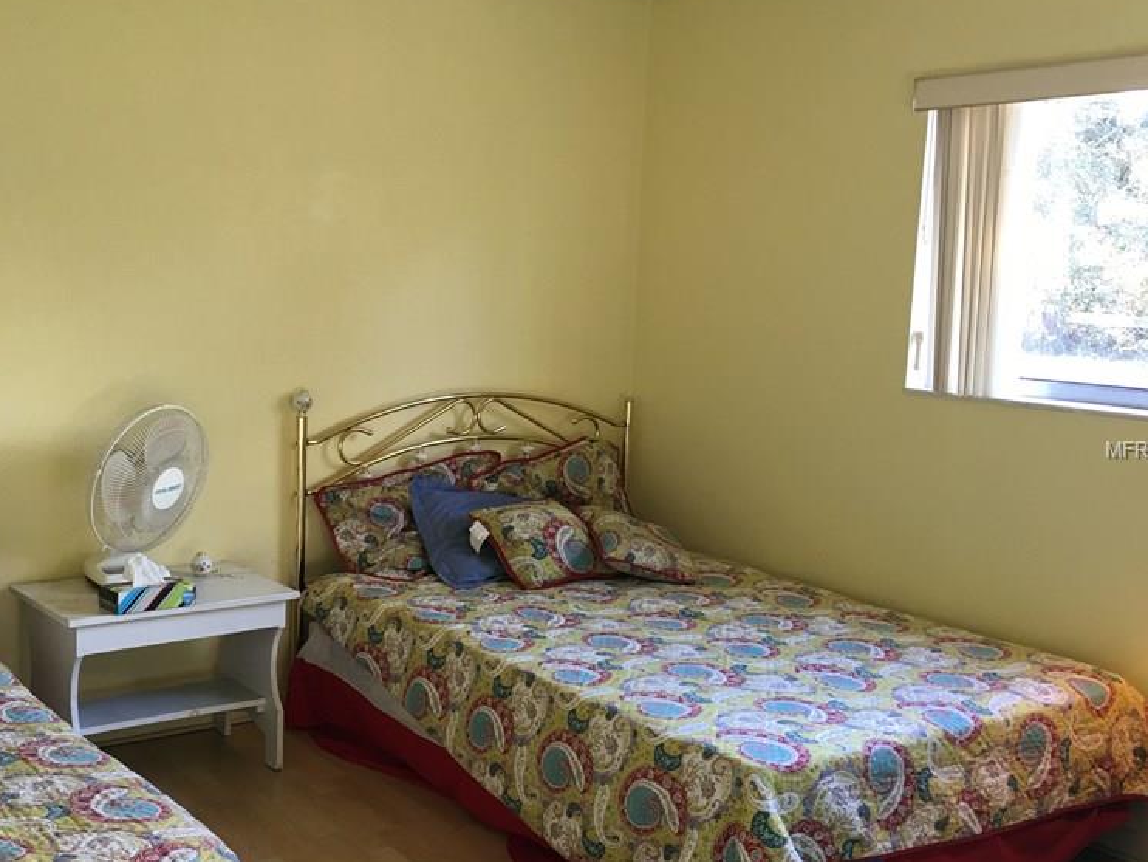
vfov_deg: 36.0
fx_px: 1327
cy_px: 450
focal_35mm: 40
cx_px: 407
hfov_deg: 46.2
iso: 25
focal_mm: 4.15
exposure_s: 1/15
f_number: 2.2
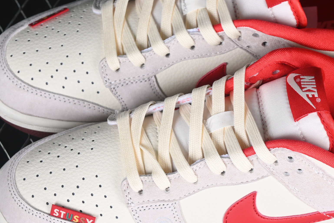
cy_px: 112
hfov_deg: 15.0
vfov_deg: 10.1
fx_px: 1262
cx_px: 229
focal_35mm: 136
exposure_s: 1/80
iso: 160
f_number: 7.1
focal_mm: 50
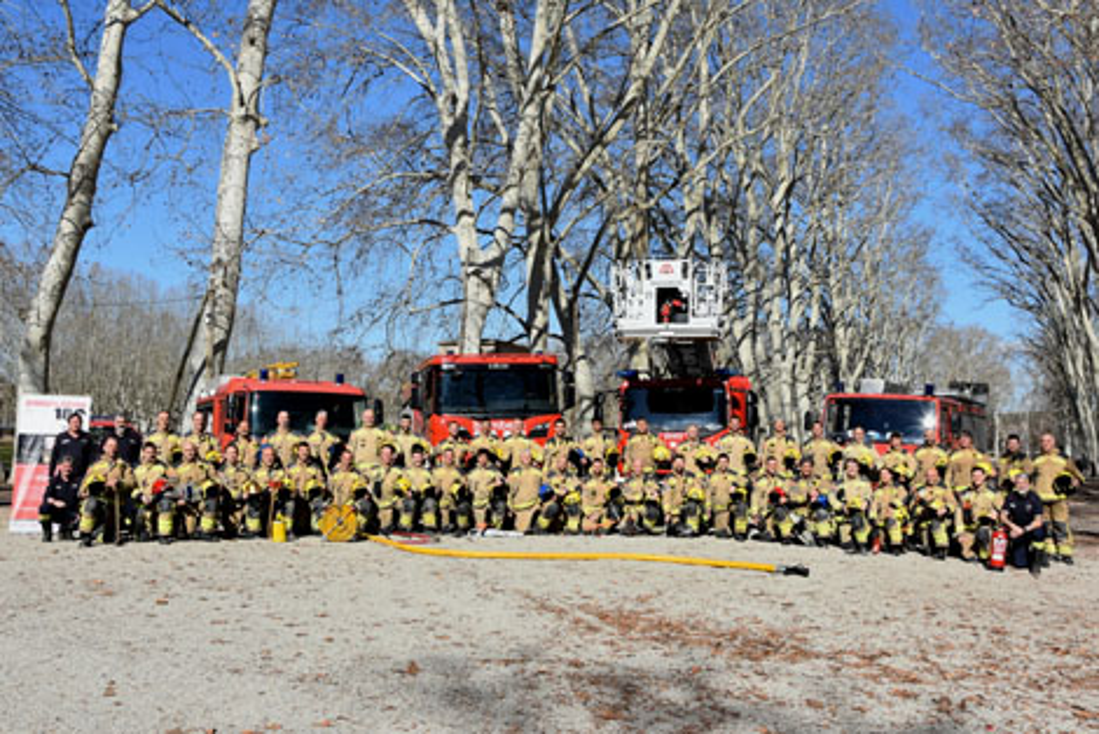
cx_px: 550
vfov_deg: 41.8
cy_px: 367
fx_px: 962
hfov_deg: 59.5
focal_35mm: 32
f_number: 11
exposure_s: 1/500
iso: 200
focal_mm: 21
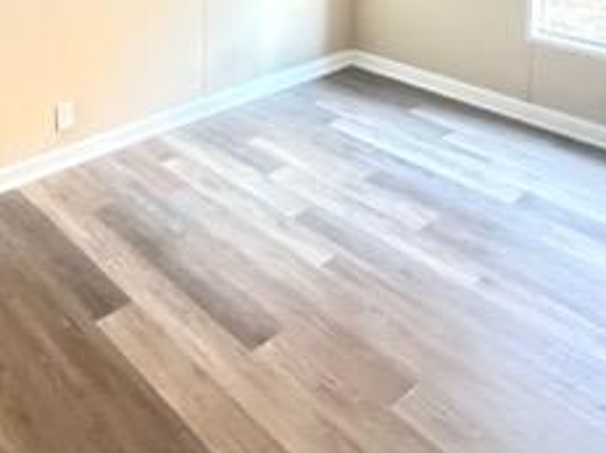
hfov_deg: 46.1
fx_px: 682
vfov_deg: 31.1
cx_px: 148
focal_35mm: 39
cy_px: -87
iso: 2000
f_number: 2.2
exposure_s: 1/30
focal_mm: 2.22
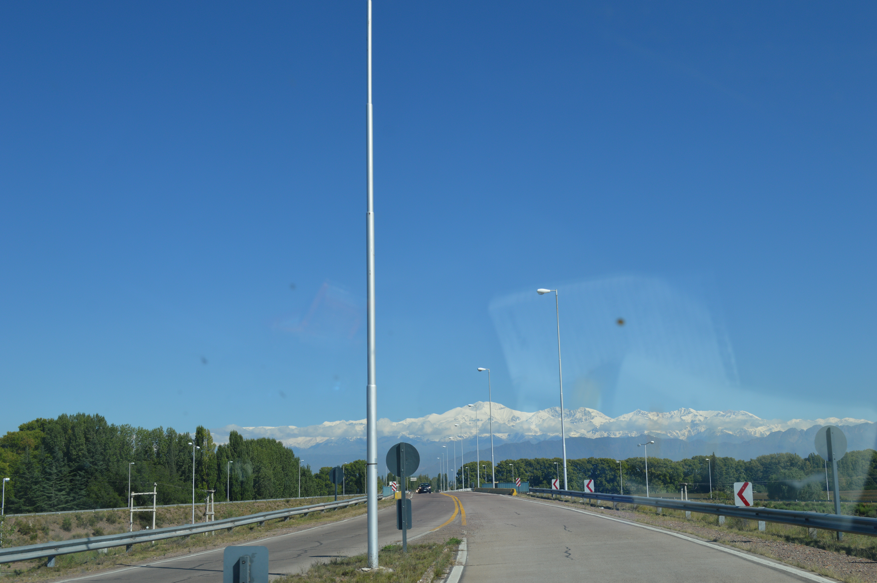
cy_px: 292
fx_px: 949
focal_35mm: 39
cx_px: 438
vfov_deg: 34.1
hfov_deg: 49.6
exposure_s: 1/320
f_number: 9
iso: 100
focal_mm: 26
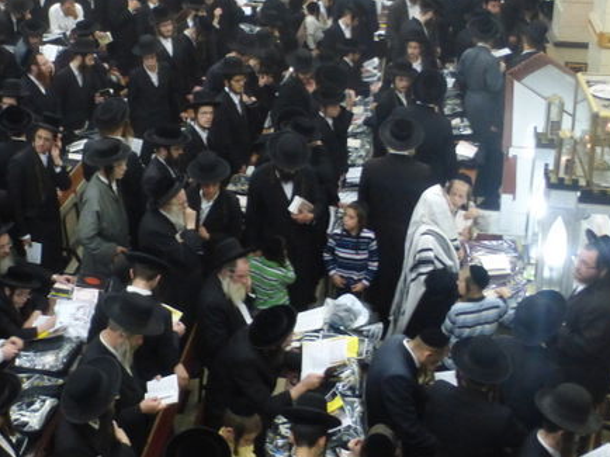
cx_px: 156
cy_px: 87
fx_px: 1039
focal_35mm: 59
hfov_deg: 32.1
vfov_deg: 24.4
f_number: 3.3
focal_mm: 4.3
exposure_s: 1/50
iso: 400
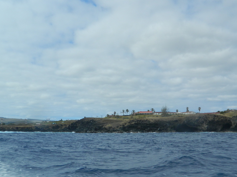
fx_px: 288
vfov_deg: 34.3
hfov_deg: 44.8
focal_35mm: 42
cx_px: 111
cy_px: 101
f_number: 9.4
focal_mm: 6.2
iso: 80
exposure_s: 1/200
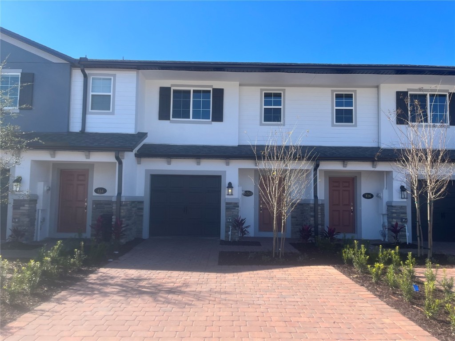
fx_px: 342
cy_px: 170
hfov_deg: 67.3
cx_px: 228
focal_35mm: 26
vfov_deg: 53.1
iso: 50
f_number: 1.6
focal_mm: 5.1
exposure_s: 1/1580
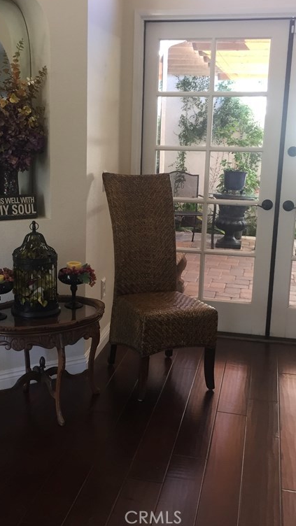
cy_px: 259
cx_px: 117
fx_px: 600
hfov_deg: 27.6
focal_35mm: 43
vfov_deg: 47.4
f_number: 2.2
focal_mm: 4.15
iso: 64
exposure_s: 1/30
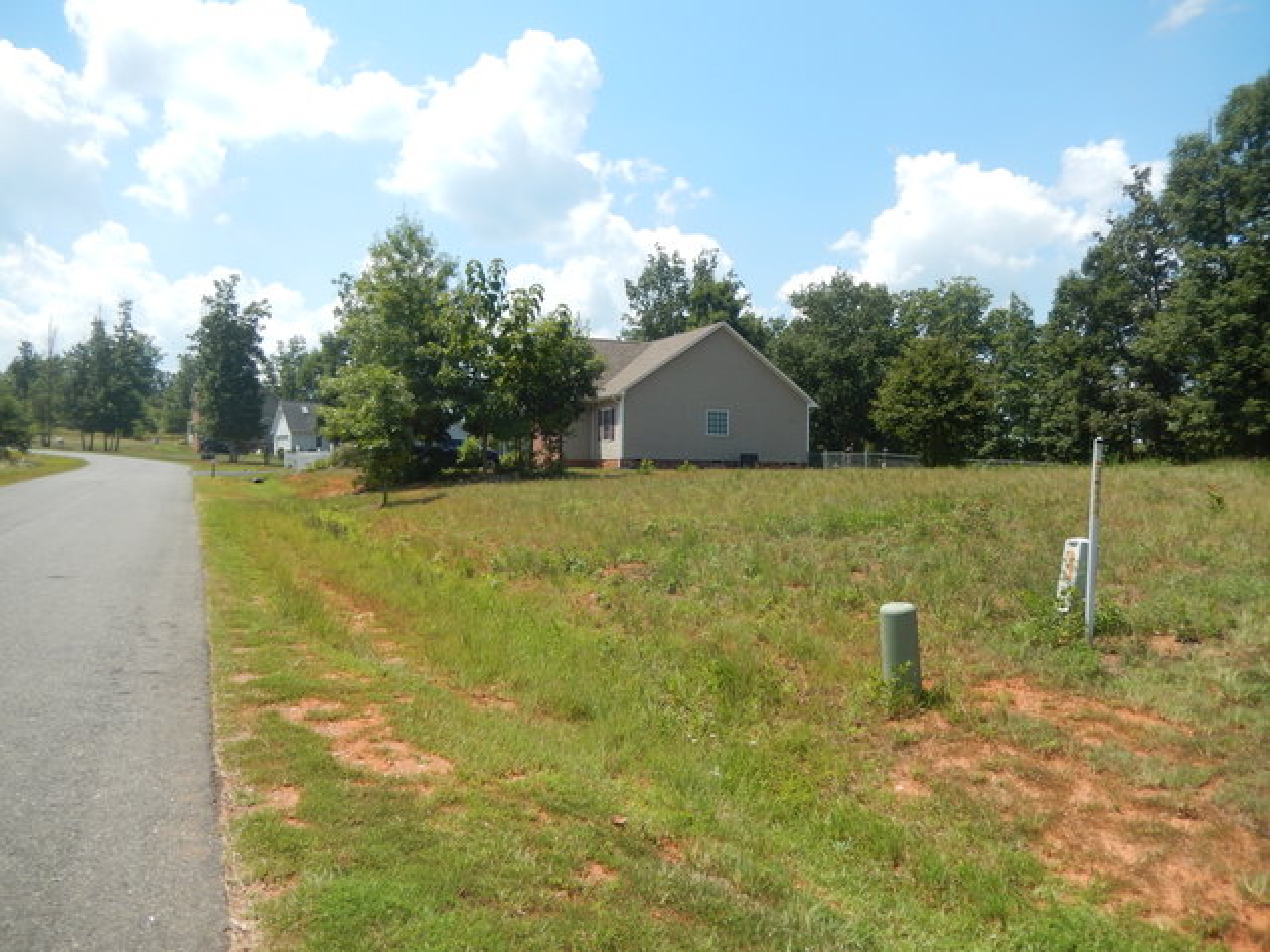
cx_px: 635
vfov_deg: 54.9
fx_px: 917
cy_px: 476
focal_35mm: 25
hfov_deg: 69.4
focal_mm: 4.5
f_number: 3.4
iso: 125
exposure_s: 1/1000
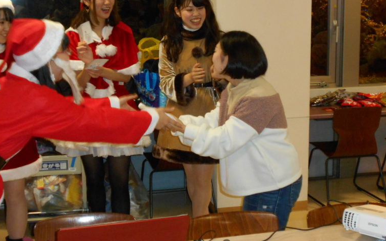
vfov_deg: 20.6
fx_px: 663
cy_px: 102
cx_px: 164
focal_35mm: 63
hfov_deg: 32.4
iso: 400
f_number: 4.2
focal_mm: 7.7
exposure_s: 1/30
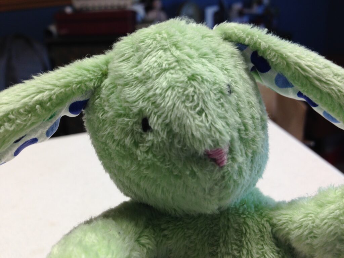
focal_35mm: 33
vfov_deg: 42.9
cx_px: 172
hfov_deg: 55.4
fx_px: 328
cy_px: 129
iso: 50
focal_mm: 4.12
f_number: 2.4
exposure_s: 1/30
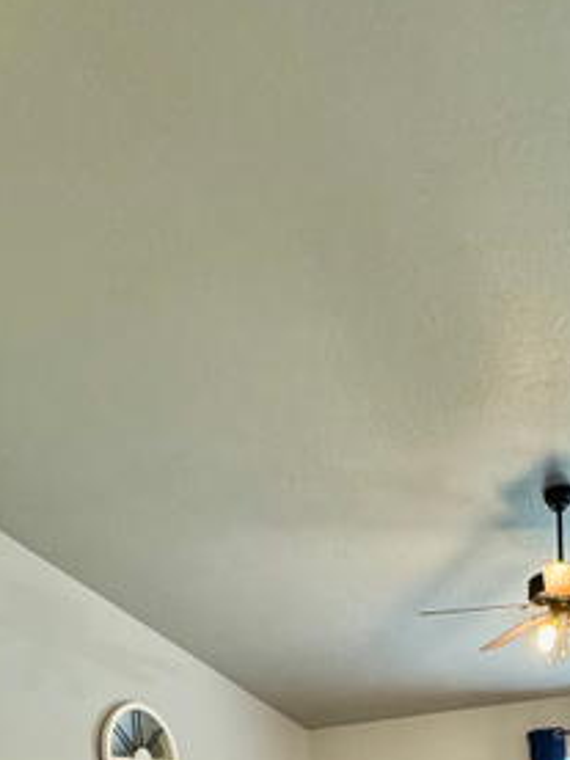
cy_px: 978
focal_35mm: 39
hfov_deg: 36.5
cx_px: 369
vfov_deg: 34.5
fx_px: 856
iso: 400
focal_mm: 2.22
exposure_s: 1/60
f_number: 2.2
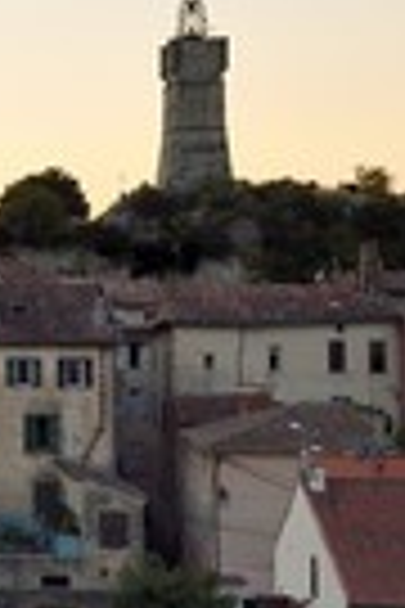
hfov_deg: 11.5
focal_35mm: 109
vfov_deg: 18.8
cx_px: -351
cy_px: 306
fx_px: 1839
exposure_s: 1/80
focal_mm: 35
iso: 400
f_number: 9
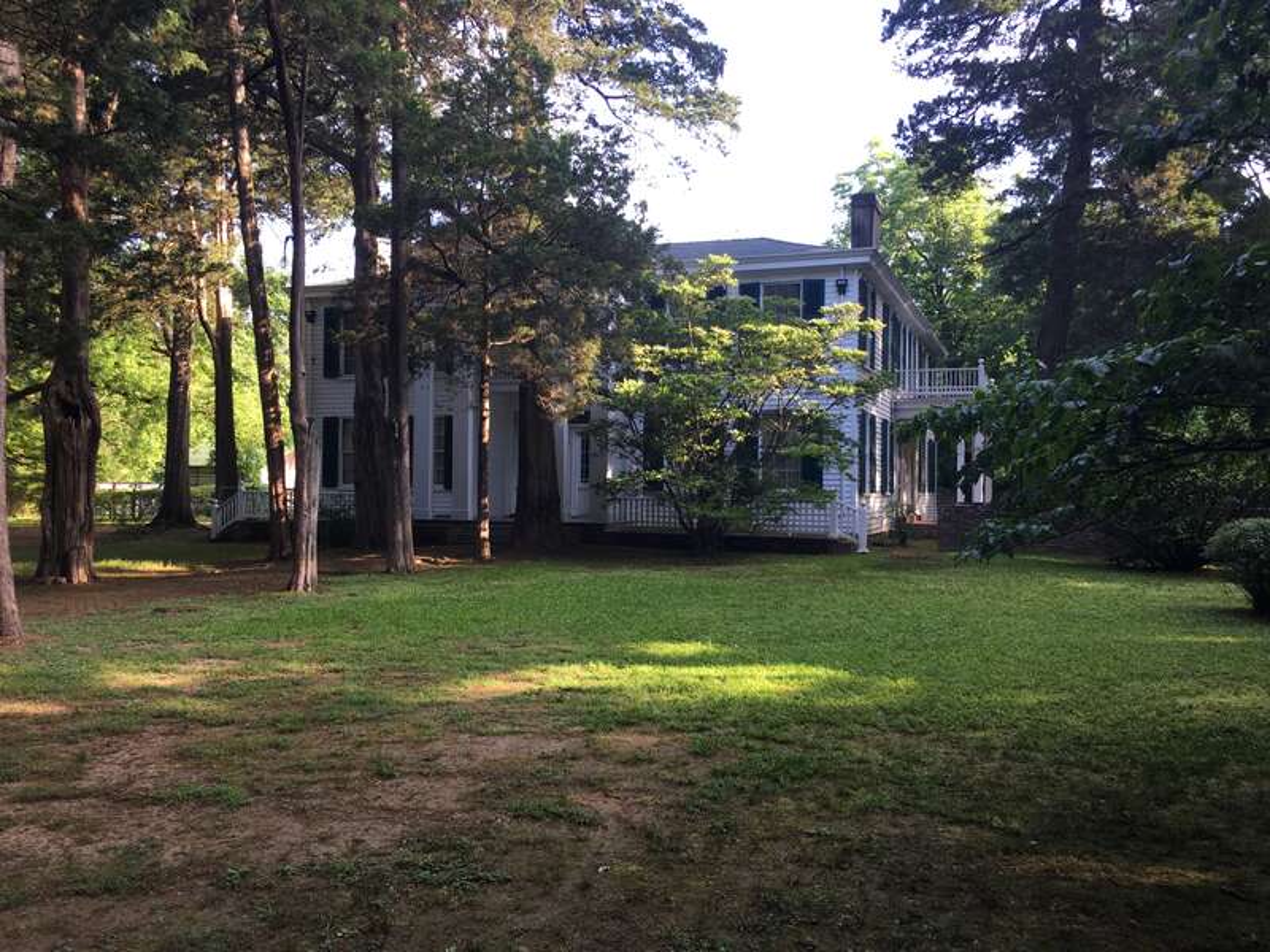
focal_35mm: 29
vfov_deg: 48.2
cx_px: 635
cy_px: 476
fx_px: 1064
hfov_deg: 61.7
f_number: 2.2
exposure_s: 1/120
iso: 32
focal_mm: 4.15
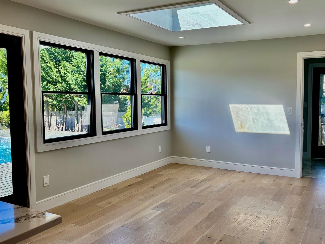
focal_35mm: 33
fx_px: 310
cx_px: 184
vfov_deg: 42.9
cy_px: 117
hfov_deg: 55.2
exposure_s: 1/388
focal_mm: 5.96
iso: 50
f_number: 1.6
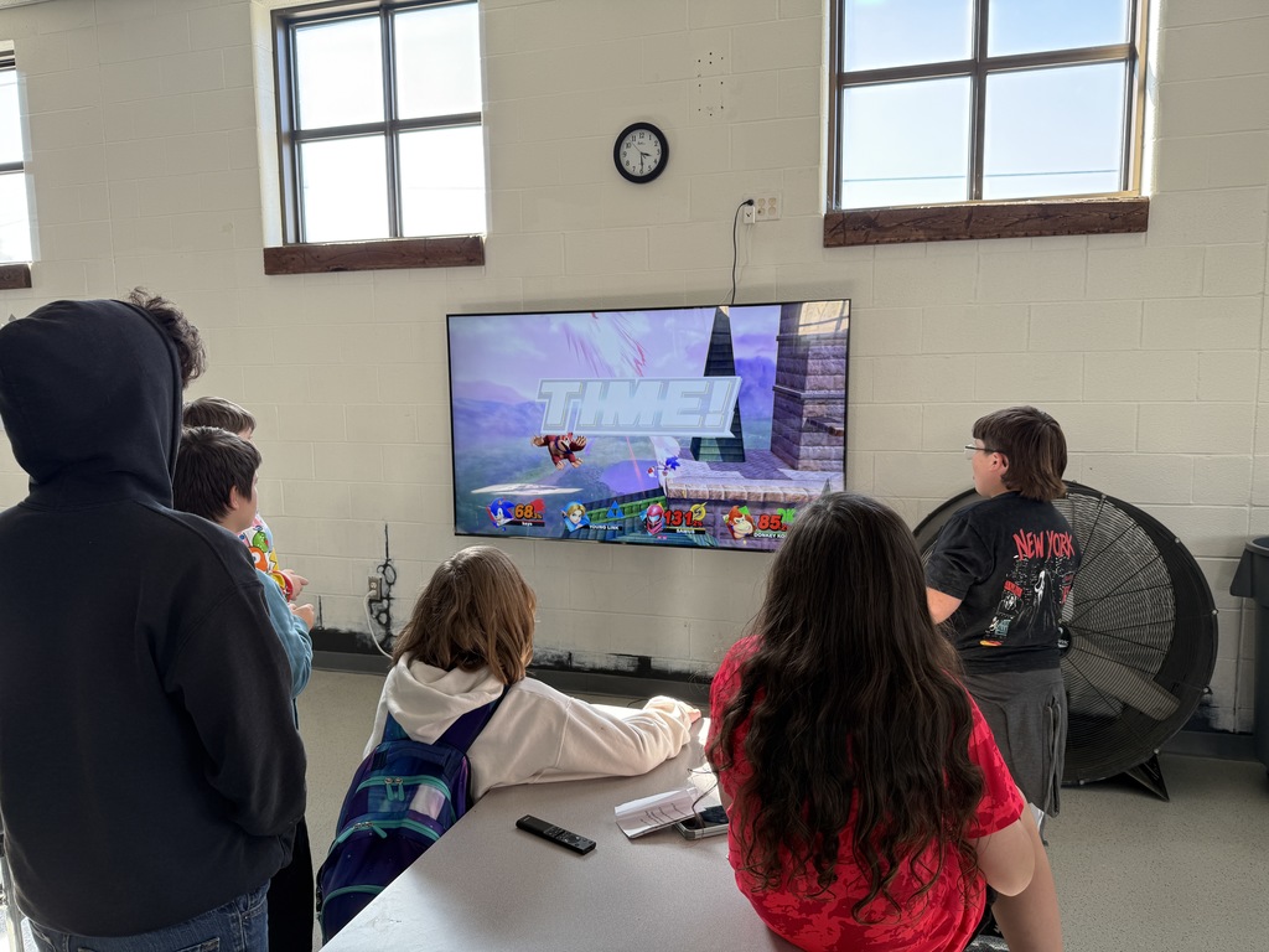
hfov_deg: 71.6
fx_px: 880
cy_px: 476
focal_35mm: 24
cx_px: 634
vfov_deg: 56.8
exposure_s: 1/121
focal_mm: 6.76
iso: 64
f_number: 1.78
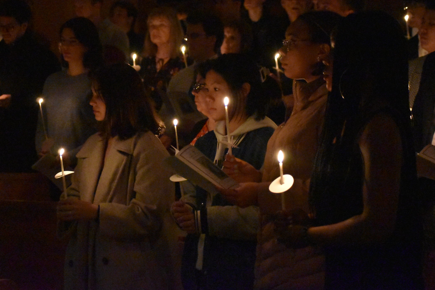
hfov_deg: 14.9
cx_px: 219
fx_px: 1663
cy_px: 134
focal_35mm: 138
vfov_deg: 10.0
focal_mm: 75
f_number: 4.8
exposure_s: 1/125
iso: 12800
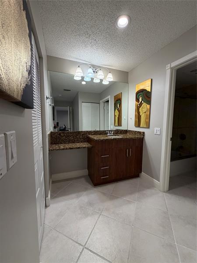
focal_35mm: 14
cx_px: 98
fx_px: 106
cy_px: 132
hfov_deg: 85.7
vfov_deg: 102.1
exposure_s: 1/120
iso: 200
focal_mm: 2.22
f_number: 2.2
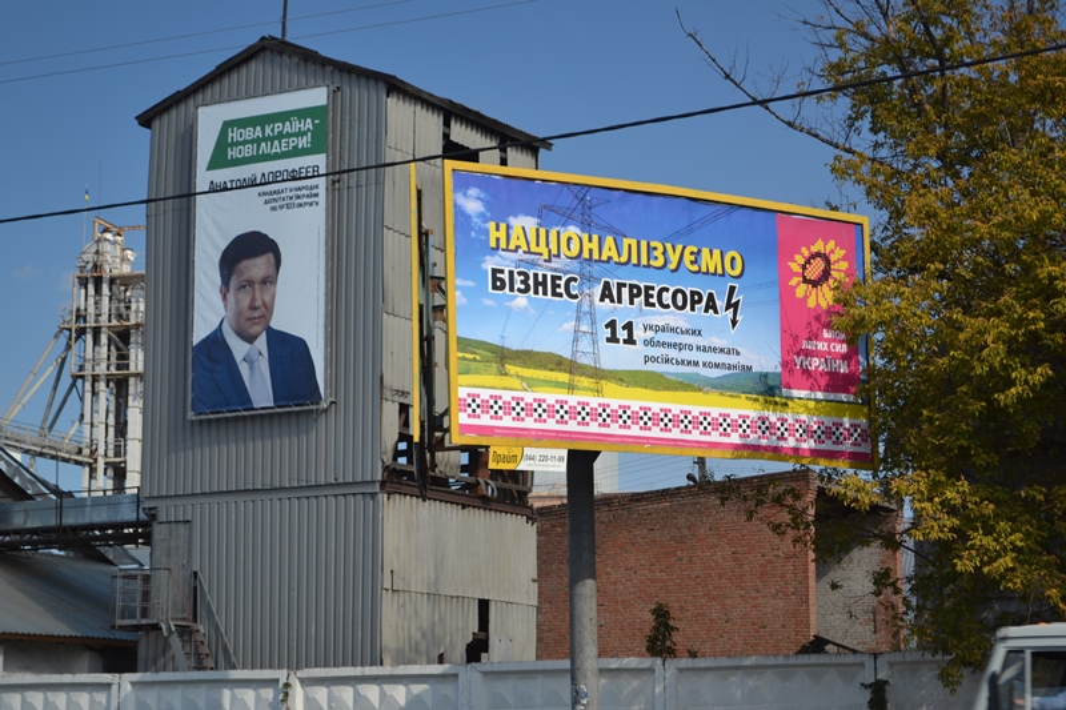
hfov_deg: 24.6
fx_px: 2442
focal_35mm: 82
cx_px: 533
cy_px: 355
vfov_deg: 16.5
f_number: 5.6
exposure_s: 1/125
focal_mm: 55
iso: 100
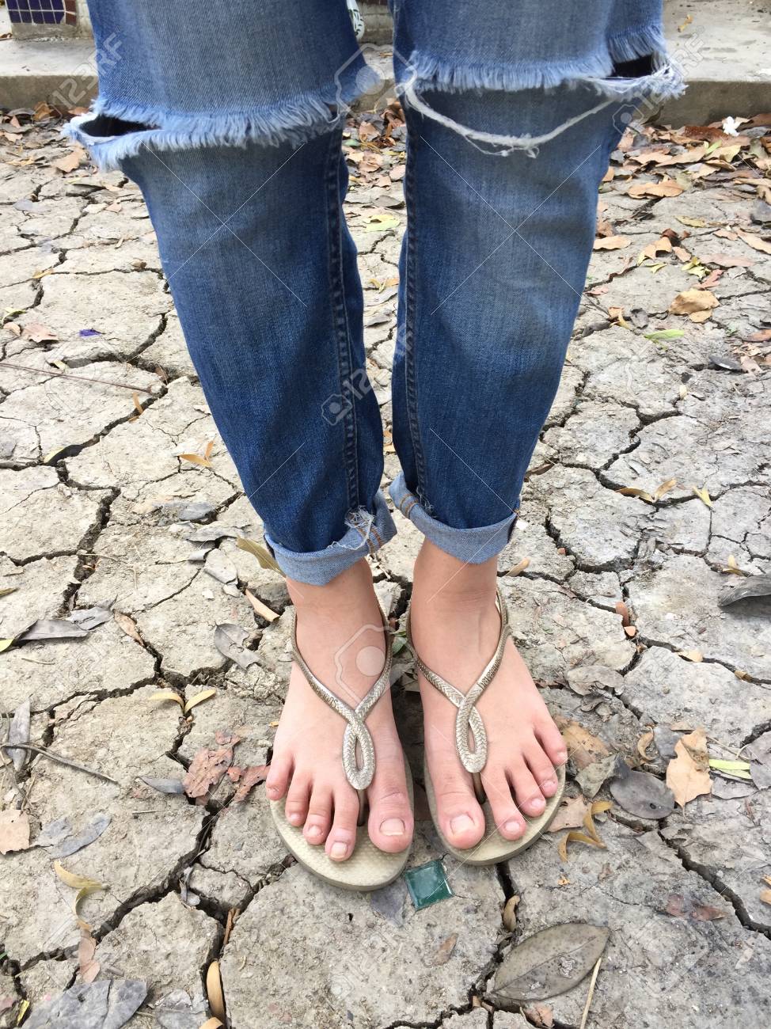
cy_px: 514
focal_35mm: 29
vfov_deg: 61.7
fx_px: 862
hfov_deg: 48.2
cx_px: 386
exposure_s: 1/100
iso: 32
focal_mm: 4.15
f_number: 2.2
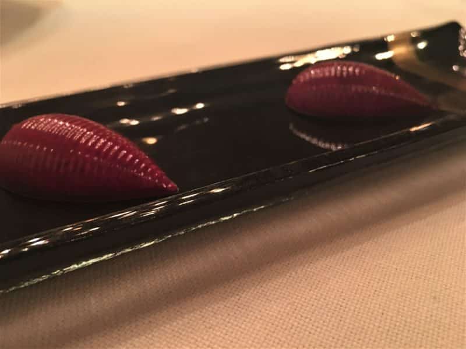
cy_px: 174
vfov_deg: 48.2
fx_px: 390
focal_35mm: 29
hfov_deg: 61.7
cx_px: 233
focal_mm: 4.15
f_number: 2.2
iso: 500
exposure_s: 1/17
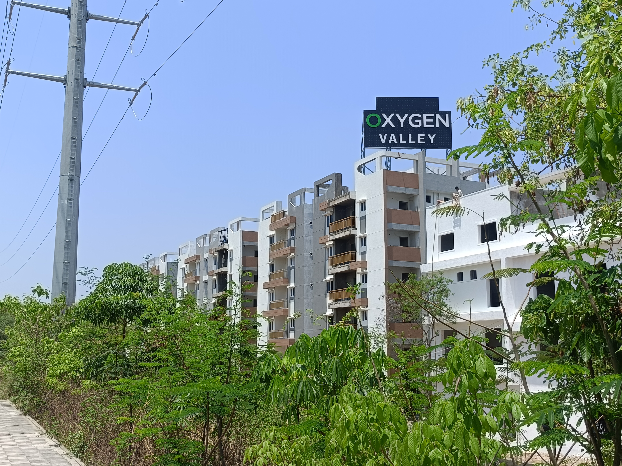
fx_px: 701
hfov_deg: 47.9
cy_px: 233
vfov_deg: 36.8
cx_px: 311
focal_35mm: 39
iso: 104
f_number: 1.7
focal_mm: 4.7
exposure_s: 1/739
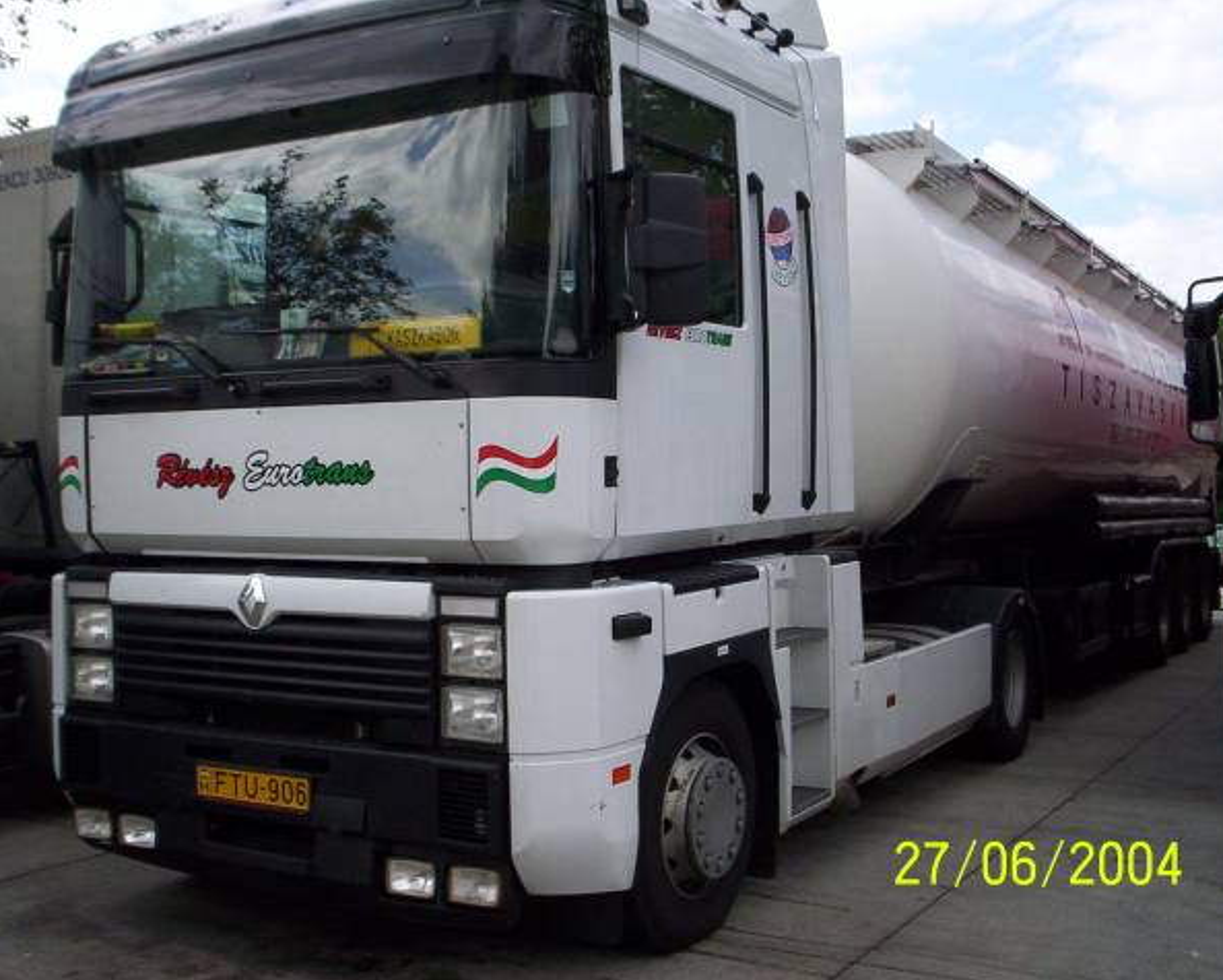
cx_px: 590
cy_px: 491
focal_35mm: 40
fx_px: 1449
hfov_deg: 45.8
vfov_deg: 37.4
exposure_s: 1/398
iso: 100
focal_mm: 4.99
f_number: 4.5
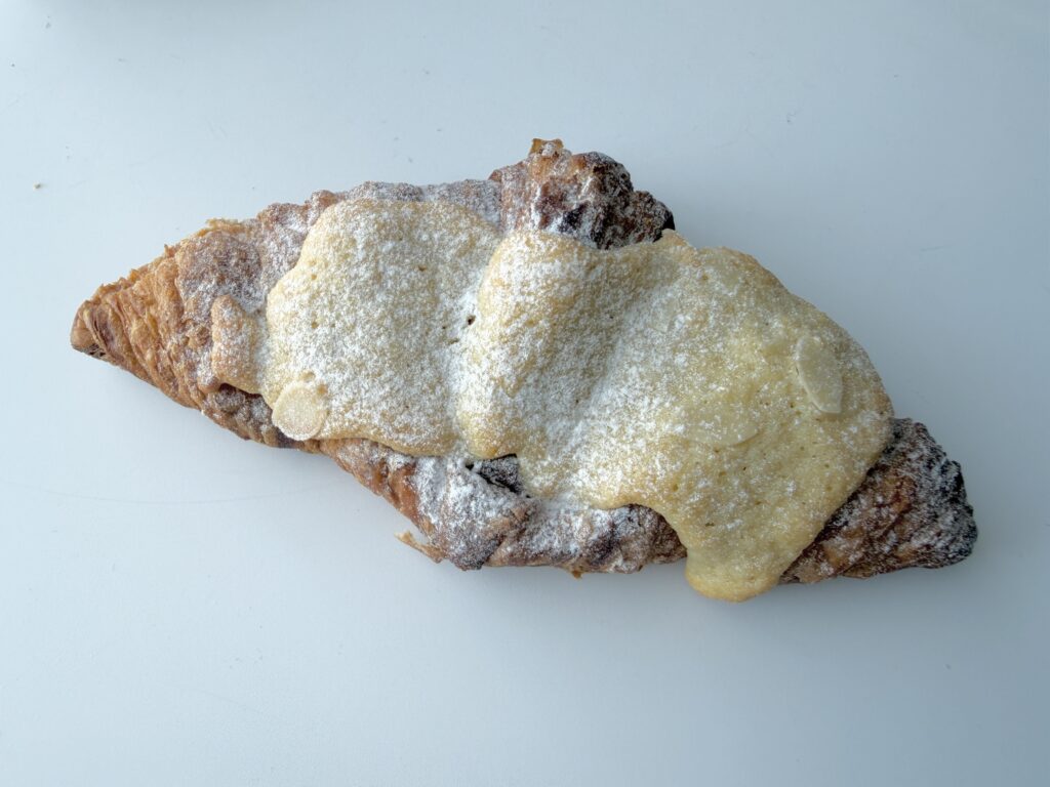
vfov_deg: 56.8
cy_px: 394
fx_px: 728
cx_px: 525
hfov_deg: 71.6
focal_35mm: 24
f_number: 2.2
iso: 50
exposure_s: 1/121
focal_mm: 2.22
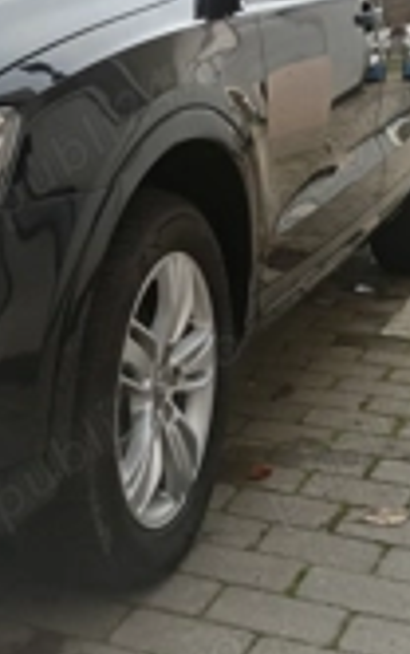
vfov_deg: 29.4
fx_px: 1231
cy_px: 189
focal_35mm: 69
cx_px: -24
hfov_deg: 18.3
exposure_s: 1/100
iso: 349
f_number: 1.9
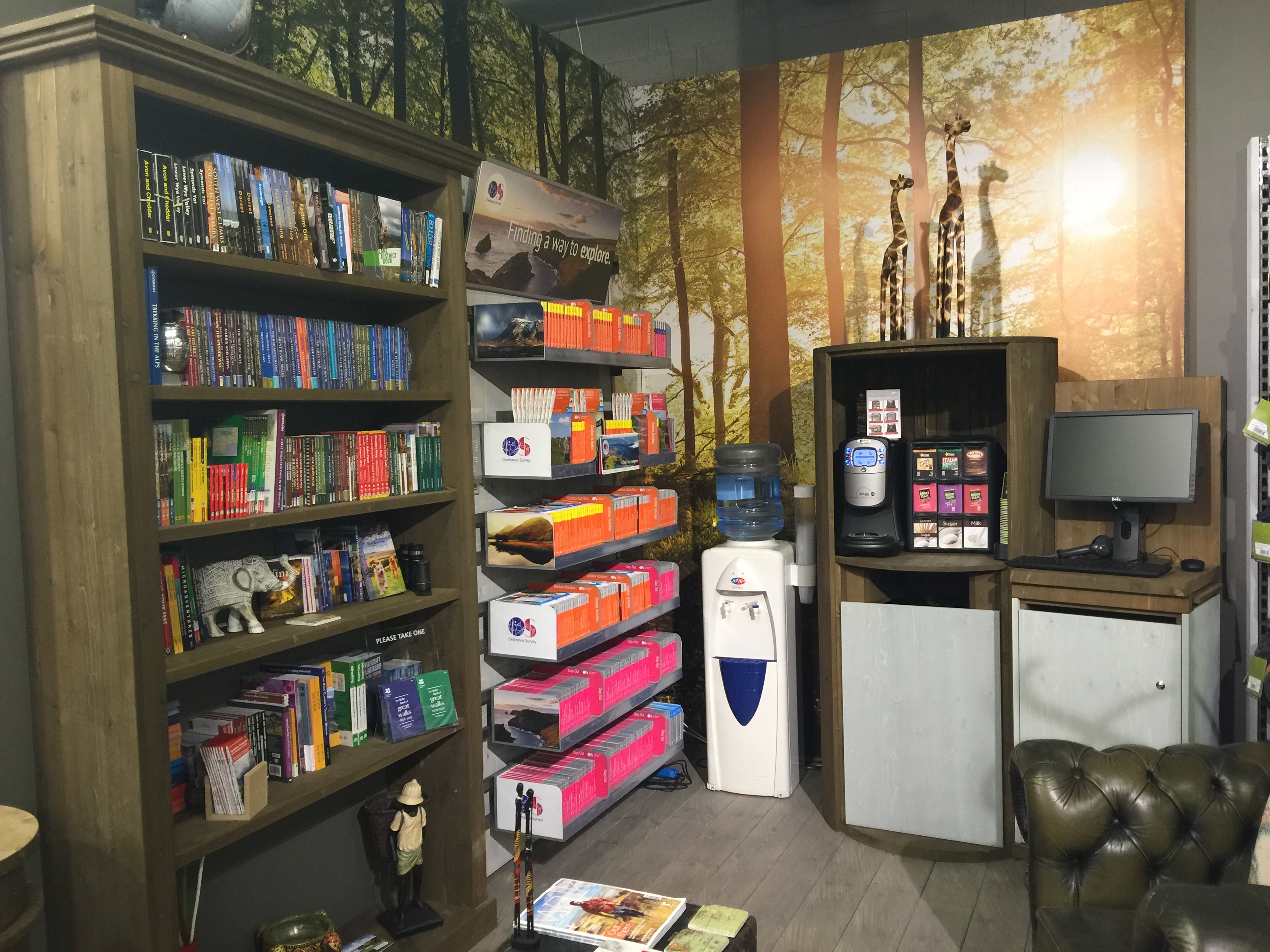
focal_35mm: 29
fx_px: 1064
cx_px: 635
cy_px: 476
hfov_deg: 61.7
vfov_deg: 48.2
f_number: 2.2
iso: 64
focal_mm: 4.15
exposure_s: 1/33
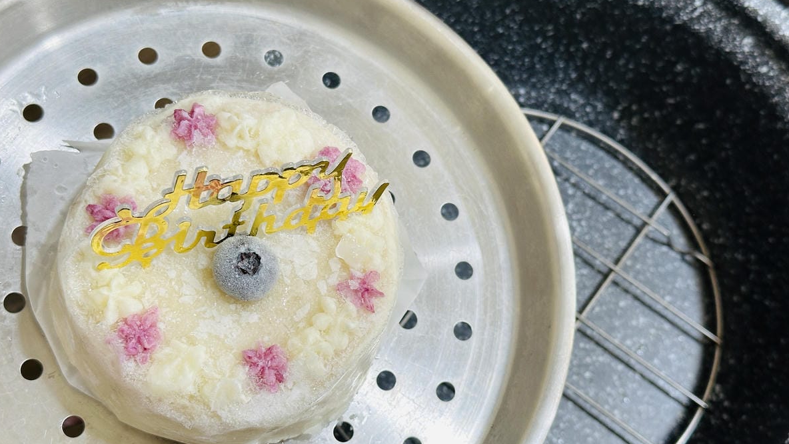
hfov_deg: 39.2
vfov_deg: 22.6
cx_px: 393
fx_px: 1109
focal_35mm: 53
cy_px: 227
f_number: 1.78
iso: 100
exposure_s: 1/60
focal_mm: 6.86
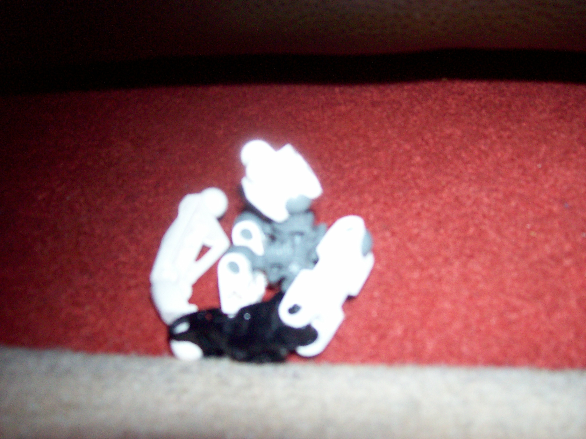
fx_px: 609
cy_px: 220
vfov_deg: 39.6
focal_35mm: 36
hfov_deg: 51.4
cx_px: 293
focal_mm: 6
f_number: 2.7
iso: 140
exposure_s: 1/64
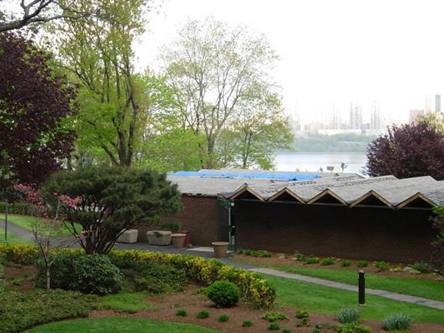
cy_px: 200
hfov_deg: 26.5
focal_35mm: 73
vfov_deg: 20.1
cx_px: 142
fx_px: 937
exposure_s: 1/395
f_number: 2.8
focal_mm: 7.8
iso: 79
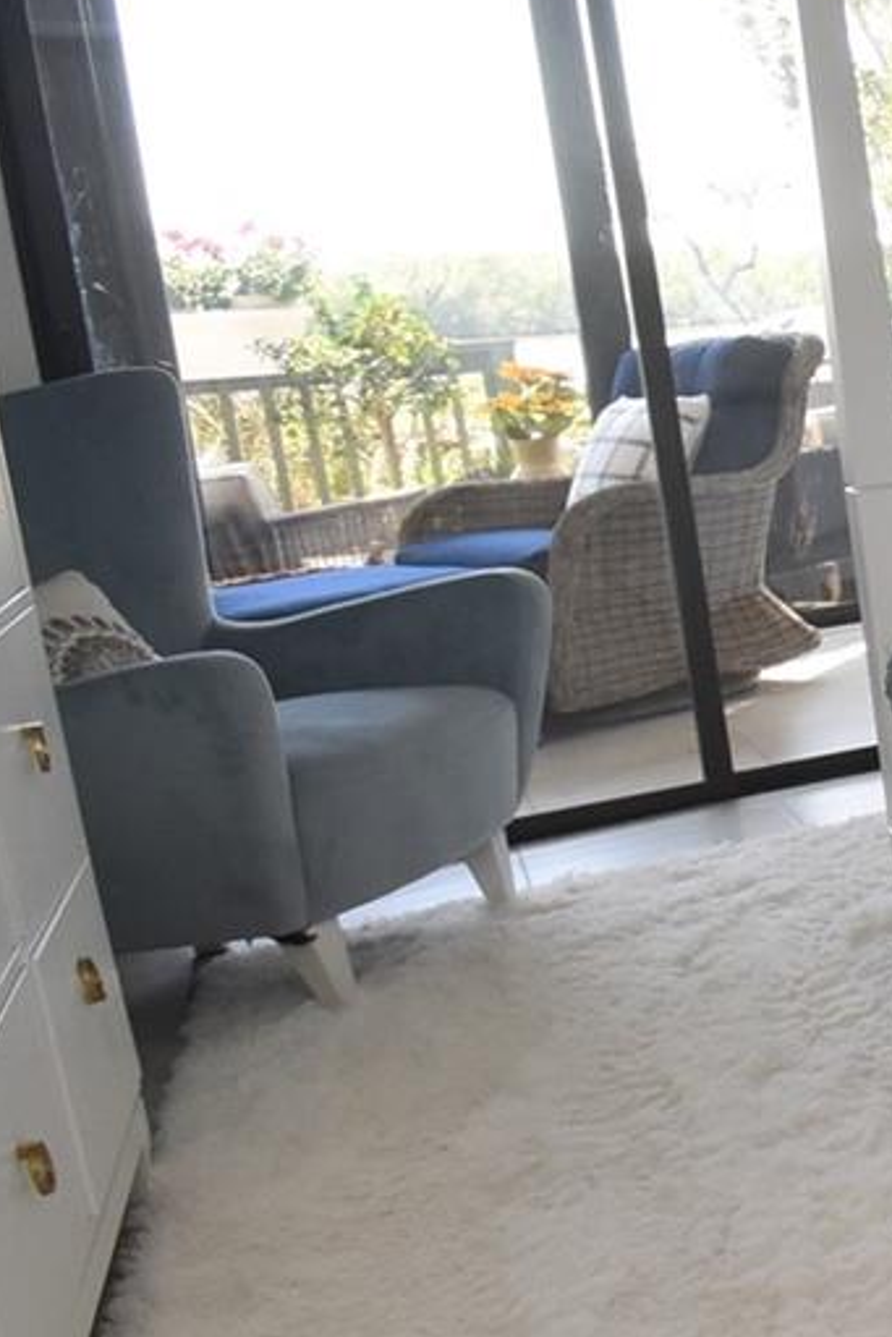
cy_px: 478
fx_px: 1746
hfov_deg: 18.1
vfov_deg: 41.5
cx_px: 1828
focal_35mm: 47
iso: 800
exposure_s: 1/125
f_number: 5.6
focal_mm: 10
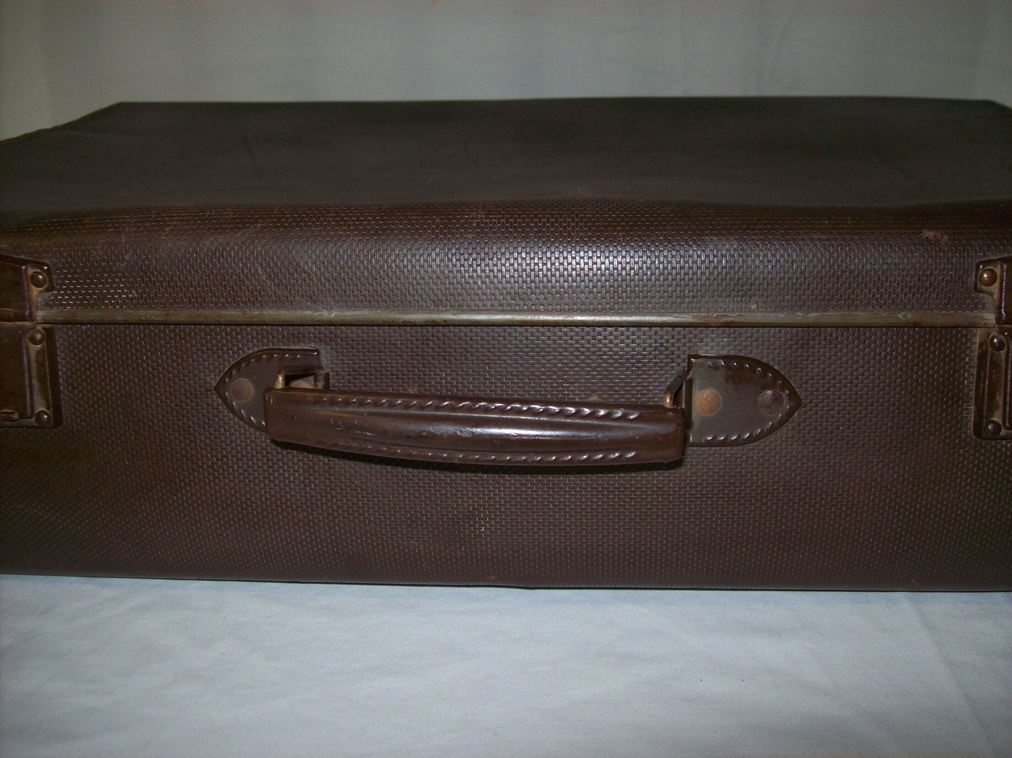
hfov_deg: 51.4
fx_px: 1052
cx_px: 506
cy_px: 379
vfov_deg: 39.6
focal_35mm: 36
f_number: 2.7
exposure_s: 1/64
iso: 80
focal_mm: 6
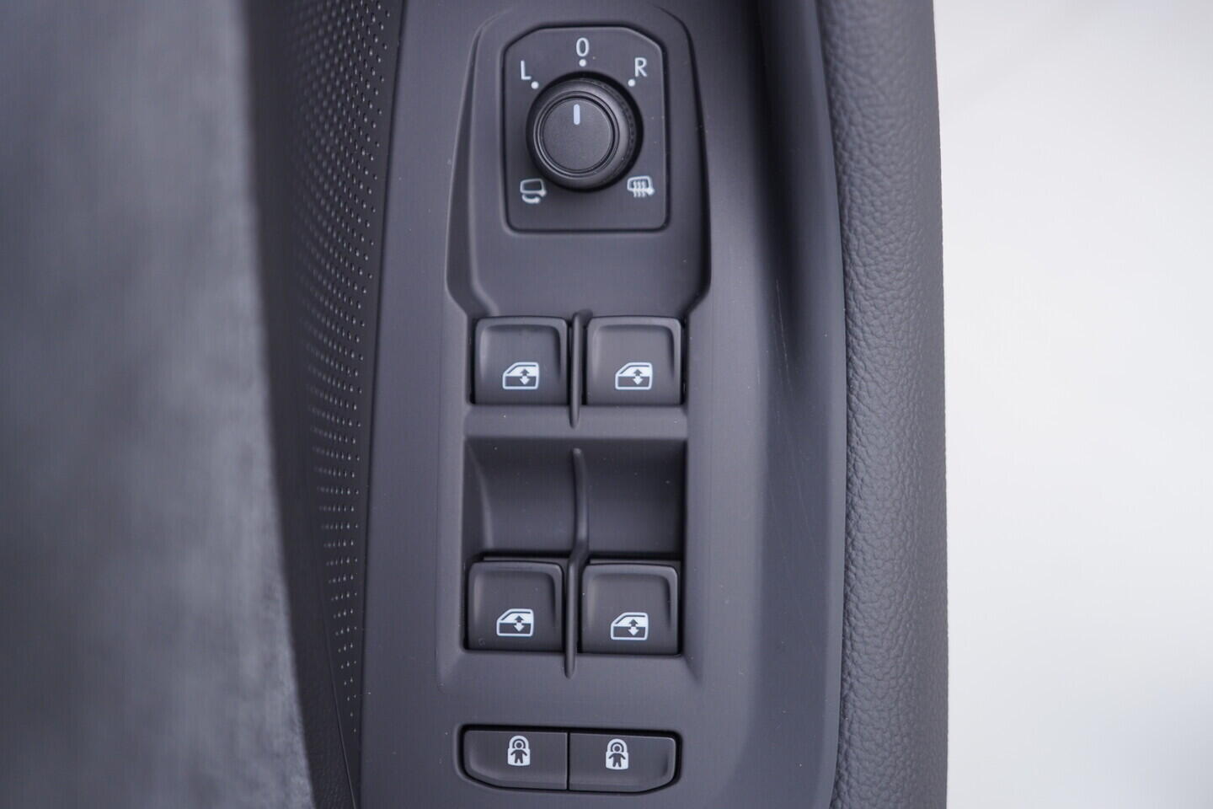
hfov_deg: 53.1
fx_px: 1213
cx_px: 606
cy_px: 404
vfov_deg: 36.9
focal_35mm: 36
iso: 250
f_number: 2.8
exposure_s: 1/40
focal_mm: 24
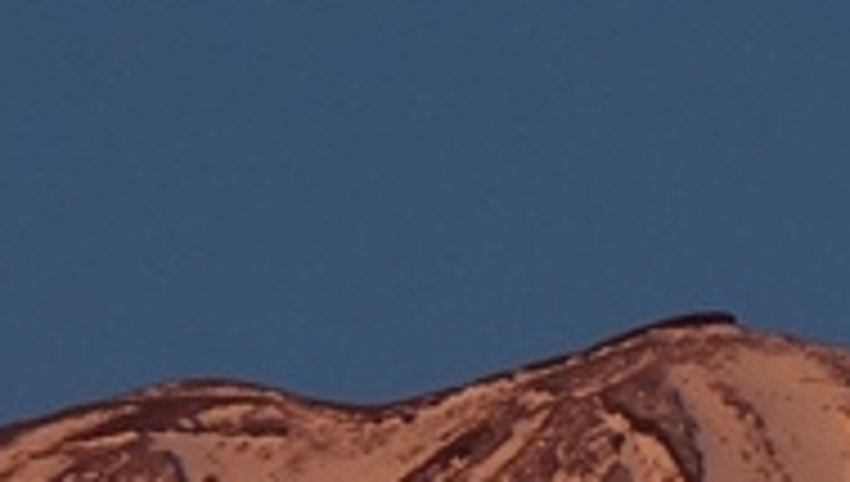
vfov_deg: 0.9
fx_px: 31445
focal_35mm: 1393
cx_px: 756
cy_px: 590
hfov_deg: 1.5
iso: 200
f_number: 8
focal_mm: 105
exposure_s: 1/250
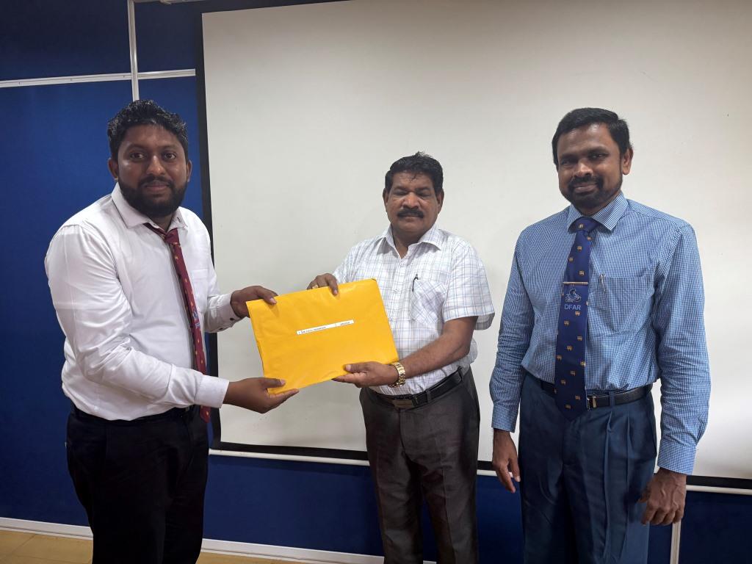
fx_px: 521
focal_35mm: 24
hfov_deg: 71.6
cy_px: 282
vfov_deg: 56.8
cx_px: 376
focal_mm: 6.76
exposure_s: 1/100
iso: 200
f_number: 1.78
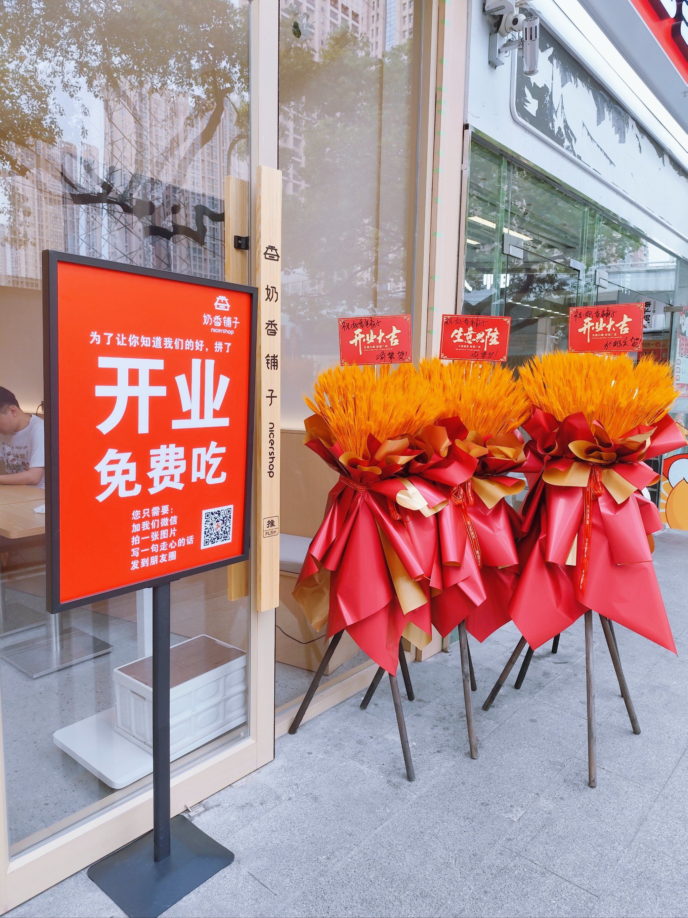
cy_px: 459
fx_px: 610
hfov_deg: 58.9
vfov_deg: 73.9
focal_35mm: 23
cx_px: 344
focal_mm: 6.14
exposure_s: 1/169
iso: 50
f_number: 1.65
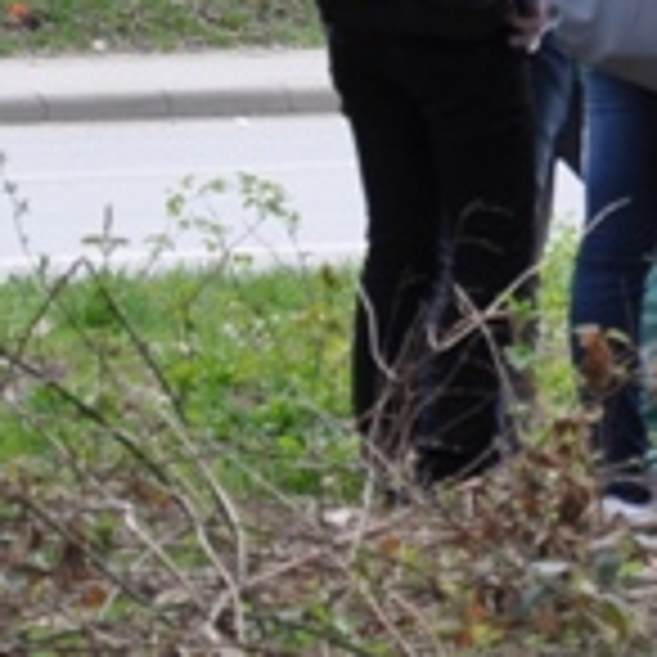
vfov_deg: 1.9
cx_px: 1026
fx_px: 20163
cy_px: -338
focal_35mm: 939
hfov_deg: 1.9
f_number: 6.3
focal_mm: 105
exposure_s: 1/160
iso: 200
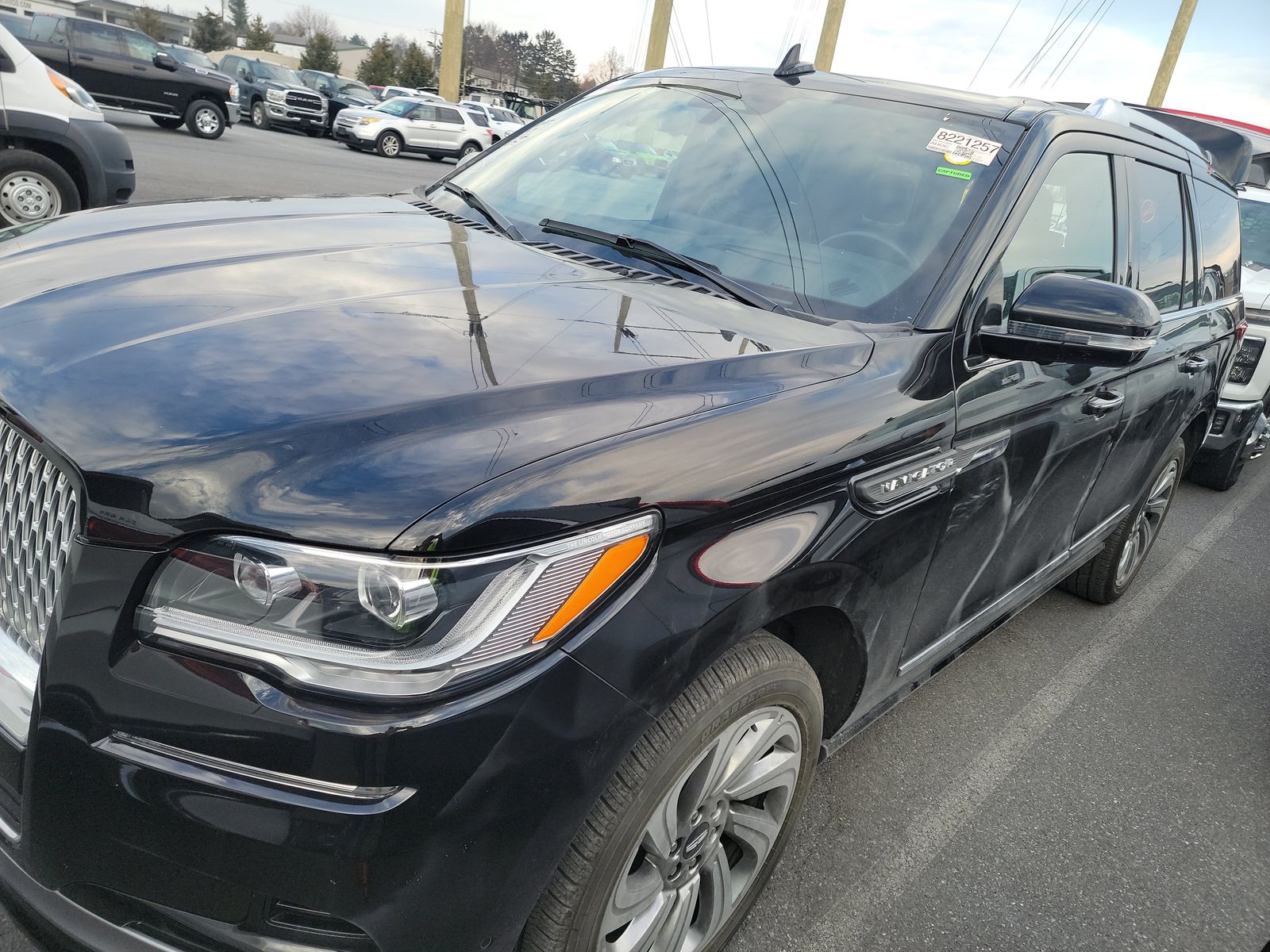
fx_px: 881
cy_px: 476
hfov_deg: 71.6
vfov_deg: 56.8
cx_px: 635
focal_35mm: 24
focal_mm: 6.7
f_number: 1.8
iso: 50
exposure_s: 1/125
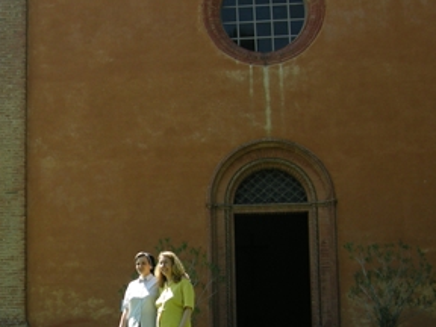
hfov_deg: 25.8
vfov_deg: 19.4
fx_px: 945
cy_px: 274
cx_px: 135
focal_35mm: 75
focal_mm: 7.5
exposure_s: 1/165
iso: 64
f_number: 3.8
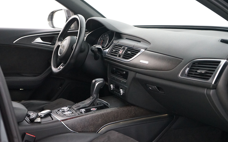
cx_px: 114
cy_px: 74
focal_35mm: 62
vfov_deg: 21.0
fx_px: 385
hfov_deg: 33.0
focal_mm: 60
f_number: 5
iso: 6400
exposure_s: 1/20
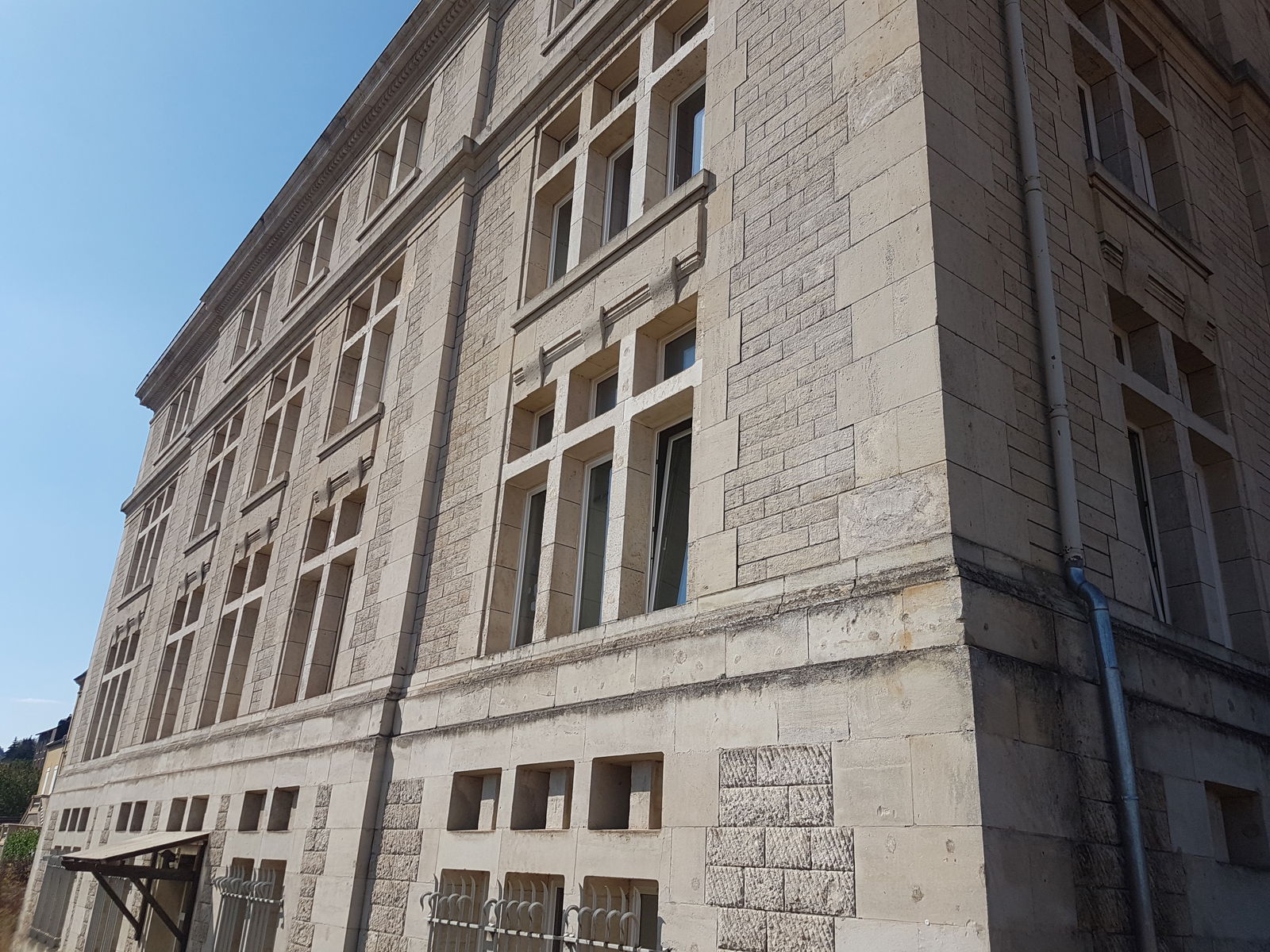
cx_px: 635
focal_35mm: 26
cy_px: 476
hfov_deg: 67.3
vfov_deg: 53.1
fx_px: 954
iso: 40
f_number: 1.7
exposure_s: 1/3016
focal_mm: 4.2
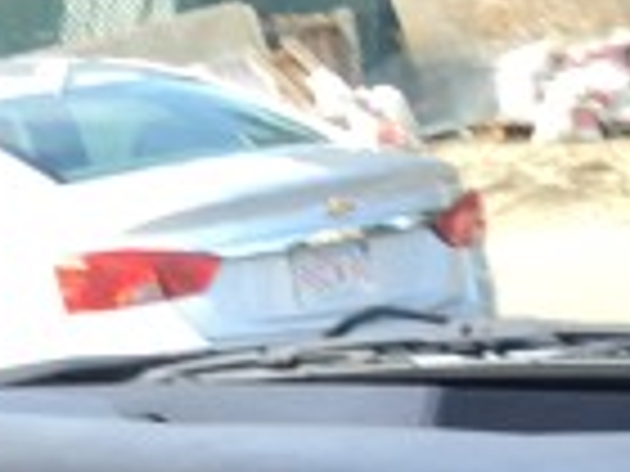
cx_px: -500
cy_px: 1164
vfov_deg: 6.6
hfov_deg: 8.9
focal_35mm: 212
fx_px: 3858
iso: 25
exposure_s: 1/120
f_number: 2.2
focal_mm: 4.15
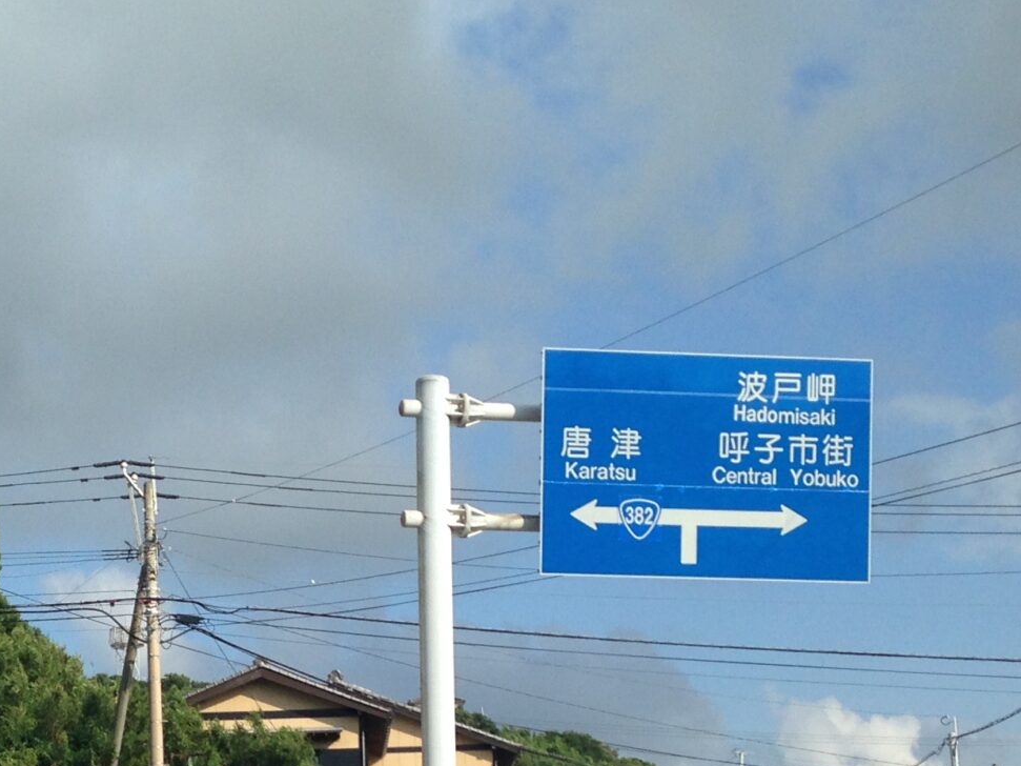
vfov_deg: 16.5
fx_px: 2566
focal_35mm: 87
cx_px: 130
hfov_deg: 22.1
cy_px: 806
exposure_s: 1/1506
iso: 50
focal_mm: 4.12
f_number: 2.4
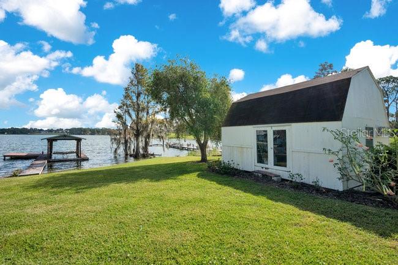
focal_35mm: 16
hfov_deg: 96.8
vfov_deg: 73.7
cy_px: 132
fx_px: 177
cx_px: 199
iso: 100
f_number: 10
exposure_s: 1/200
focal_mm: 16
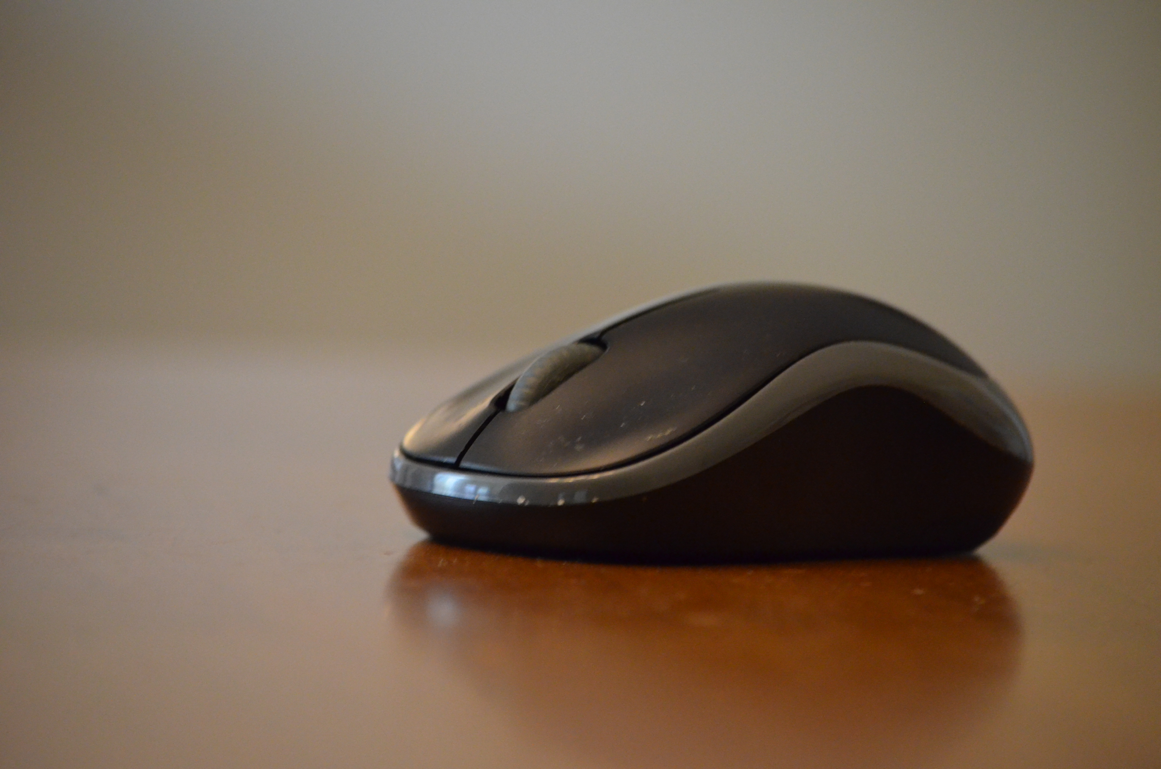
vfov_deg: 4.9
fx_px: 8931
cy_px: 384
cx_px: 580
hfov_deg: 7.4
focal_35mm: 278
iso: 3200
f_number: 5
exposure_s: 1/50
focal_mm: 185
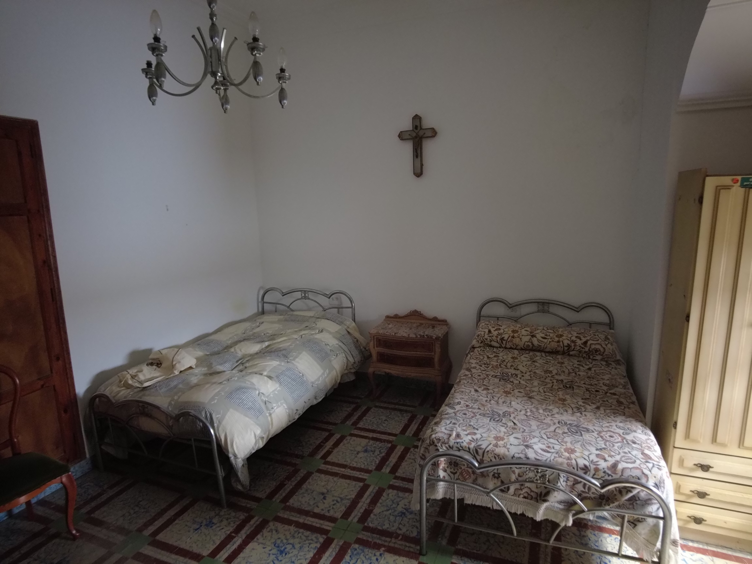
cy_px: 282
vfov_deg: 66.0
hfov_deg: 81.7
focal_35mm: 20
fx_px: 434
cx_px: 376
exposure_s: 1/8
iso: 800
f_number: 1.8
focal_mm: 4.4
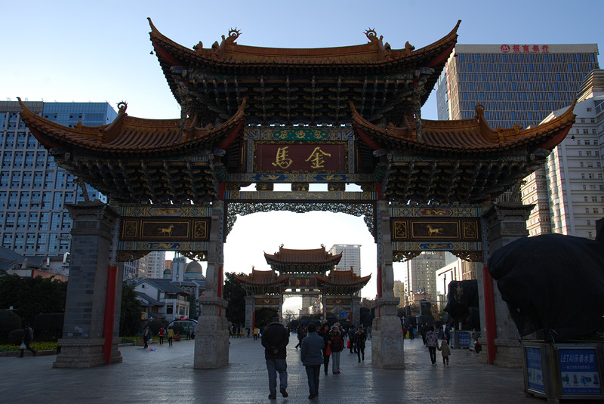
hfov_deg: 59.4
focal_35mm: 32
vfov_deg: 41.8
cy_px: 202
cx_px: 302
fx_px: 529
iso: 100
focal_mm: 21
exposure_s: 1/80
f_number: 8
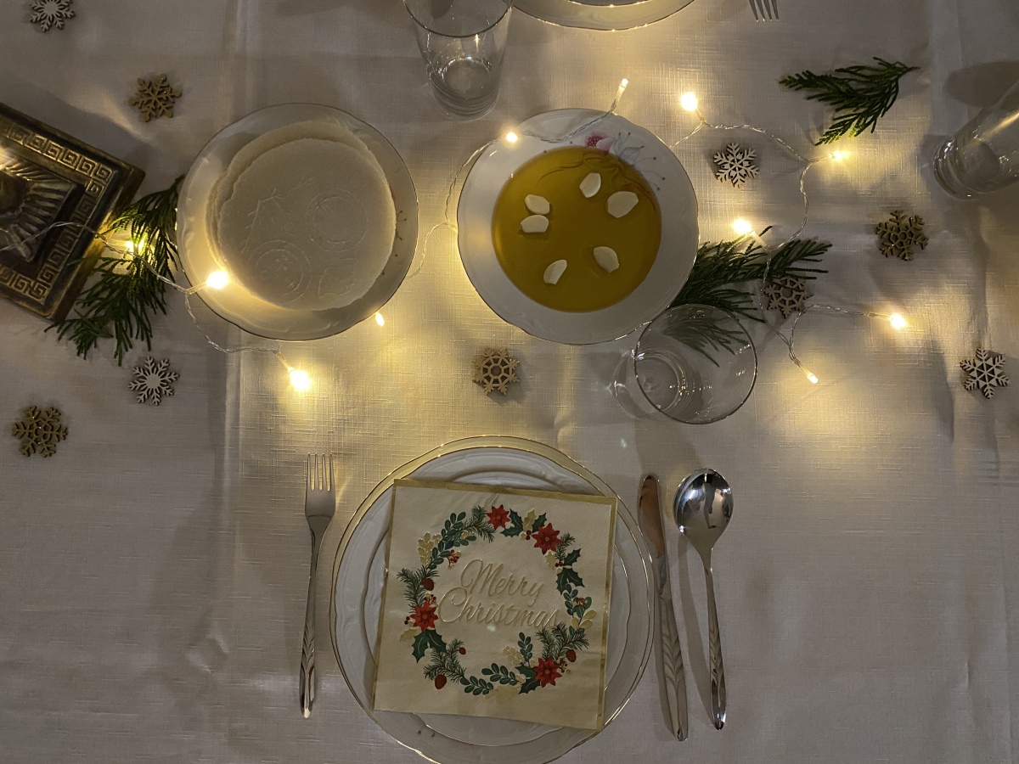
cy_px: 382
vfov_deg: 53.1
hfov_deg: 67.3
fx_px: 765
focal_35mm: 26
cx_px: 510
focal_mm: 4.25
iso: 500
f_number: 1.8
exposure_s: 1/33
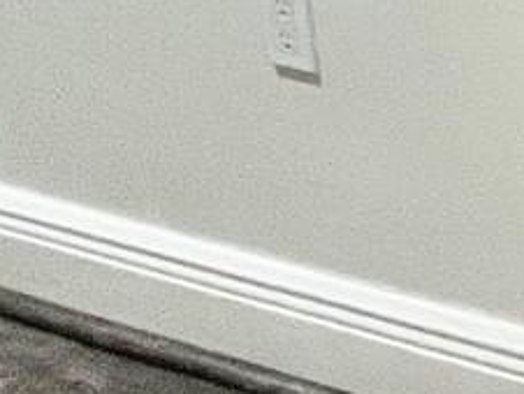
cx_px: 1426
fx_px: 1394
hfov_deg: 12.7
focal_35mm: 92
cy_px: -635
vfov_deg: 11.9
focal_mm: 1.57
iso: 160
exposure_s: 1/60
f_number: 1.8
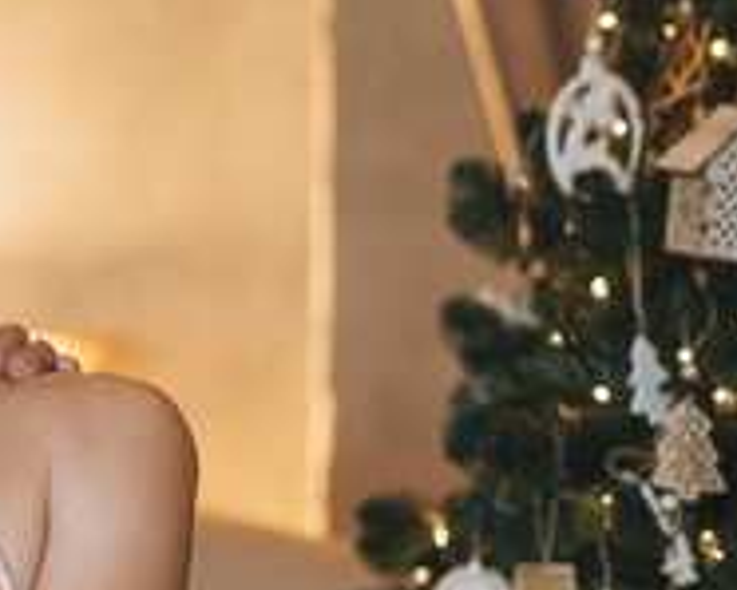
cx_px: -281
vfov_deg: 10.2
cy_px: 214
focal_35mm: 151
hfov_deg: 12.3
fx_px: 3295
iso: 320
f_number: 2.2
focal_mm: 50
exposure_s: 1/125
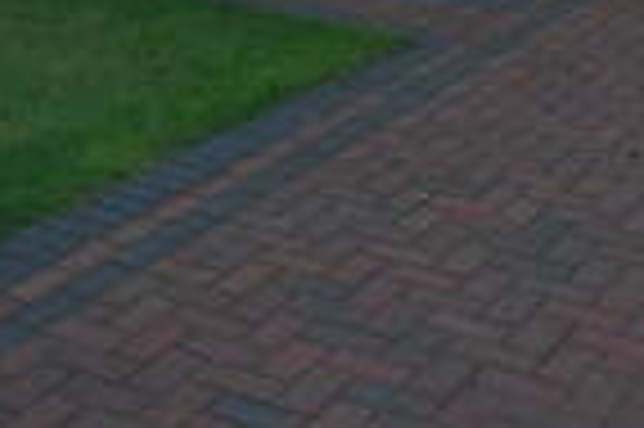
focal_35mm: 79
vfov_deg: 13.9
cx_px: 212
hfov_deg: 25.5
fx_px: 1414
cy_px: -484
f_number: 6.3
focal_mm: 11.5
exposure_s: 1/160
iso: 200
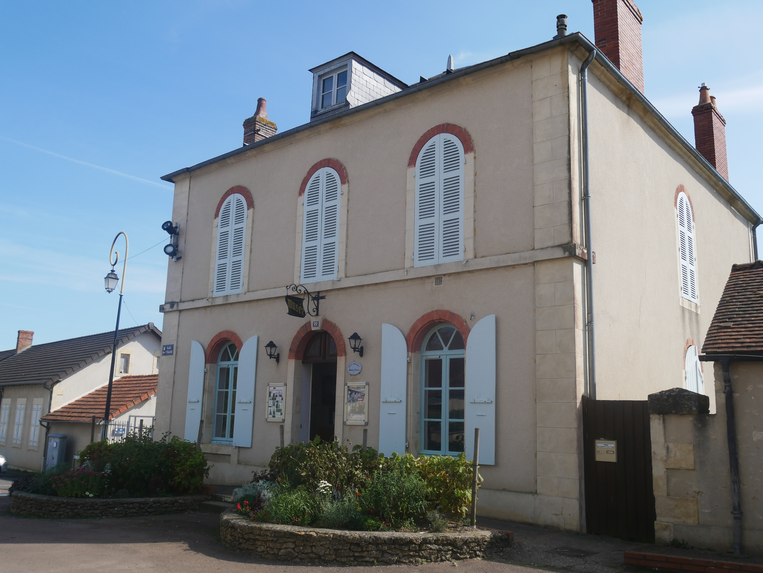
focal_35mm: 32
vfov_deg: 44.2
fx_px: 706
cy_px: 286
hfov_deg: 56.8
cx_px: 382
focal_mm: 16
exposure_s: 1/400
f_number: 7.1
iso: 200
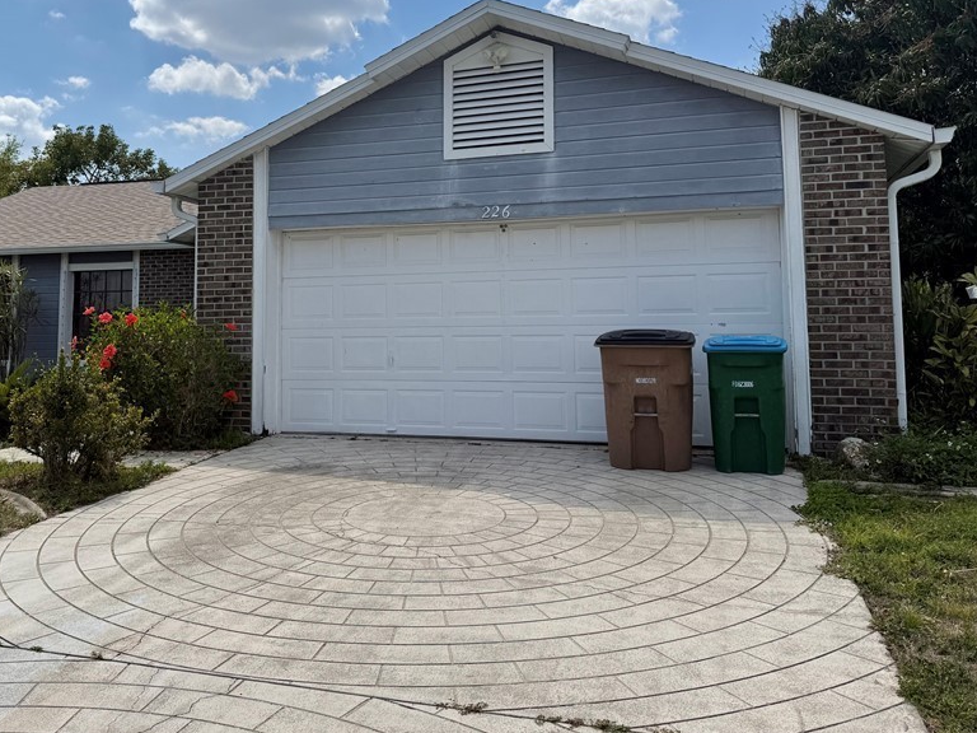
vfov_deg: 43.7
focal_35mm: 32
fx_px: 903
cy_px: 257
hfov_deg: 56.2
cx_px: 374
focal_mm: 6.76
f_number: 1.78
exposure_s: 1/9091
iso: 80
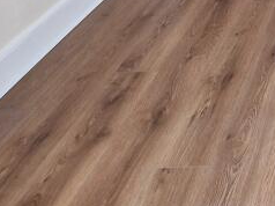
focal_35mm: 56
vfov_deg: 18.3
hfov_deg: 26.3
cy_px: -197
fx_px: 444
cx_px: 399
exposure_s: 1/50
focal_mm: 2.2
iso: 100
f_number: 2.2
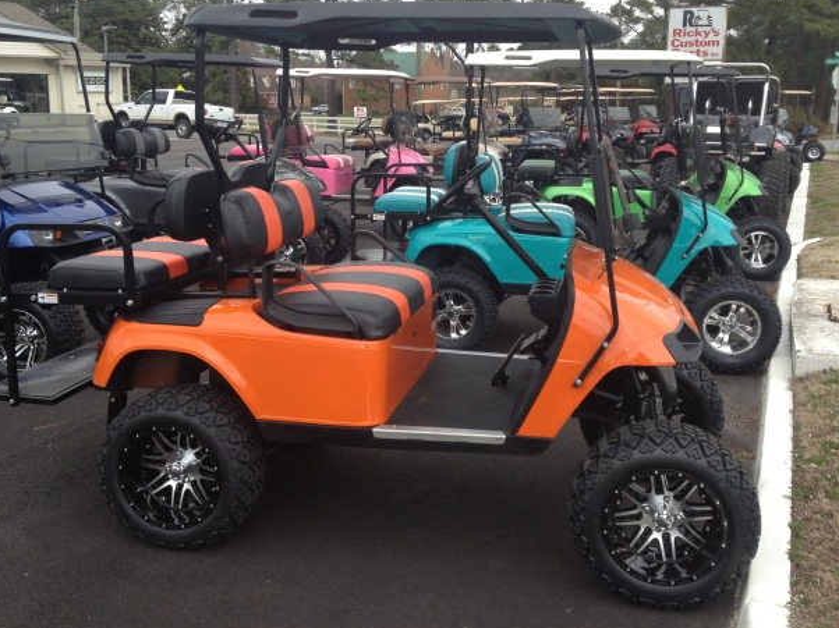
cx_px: 419
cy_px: 270
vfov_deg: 35.1
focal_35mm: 41
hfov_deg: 45.8
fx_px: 993
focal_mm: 4.28
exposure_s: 1/287
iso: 50
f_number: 2.4
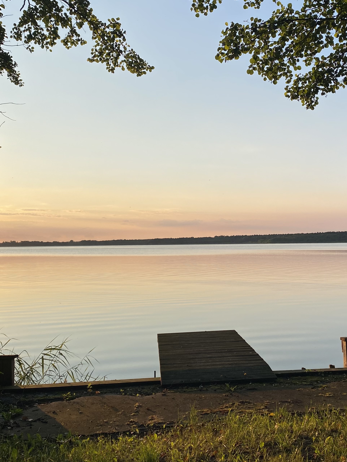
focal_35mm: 41
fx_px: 548
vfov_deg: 45.8
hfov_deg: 34.9
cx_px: 227
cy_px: 239
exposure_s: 1/1504
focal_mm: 4.25
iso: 32
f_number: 1.8
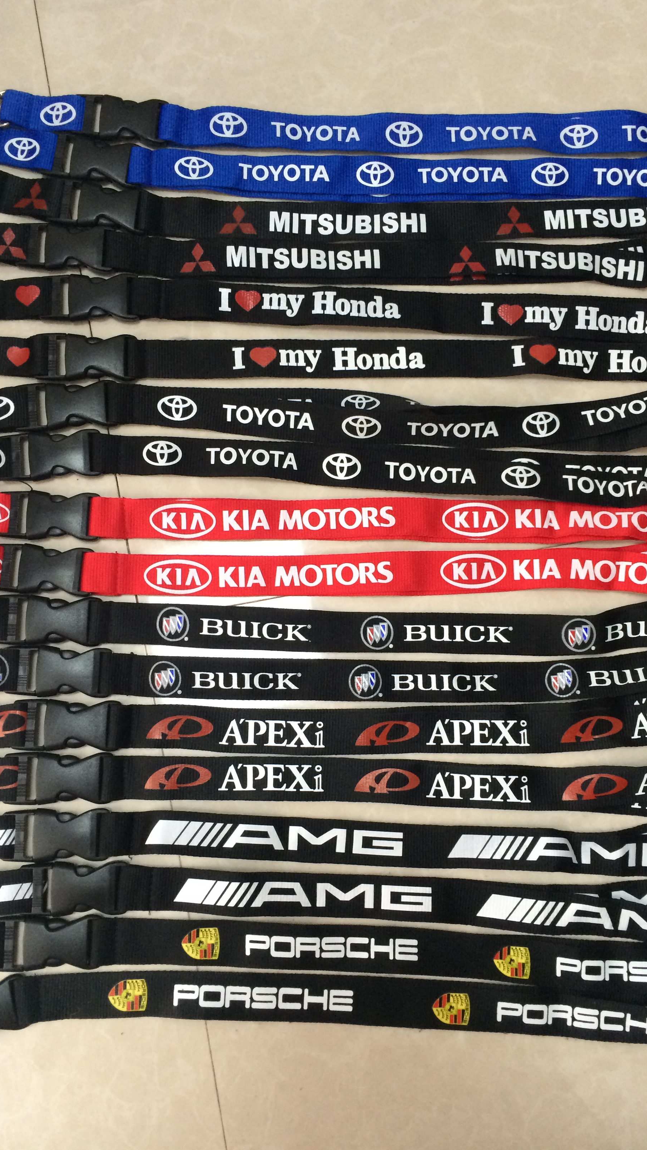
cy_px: 569
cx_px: 338
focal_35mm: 32
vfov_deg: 61.0
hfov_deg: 36.7
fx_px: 976
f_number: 2.2
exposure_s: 1/33
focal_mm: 4.15
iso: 250
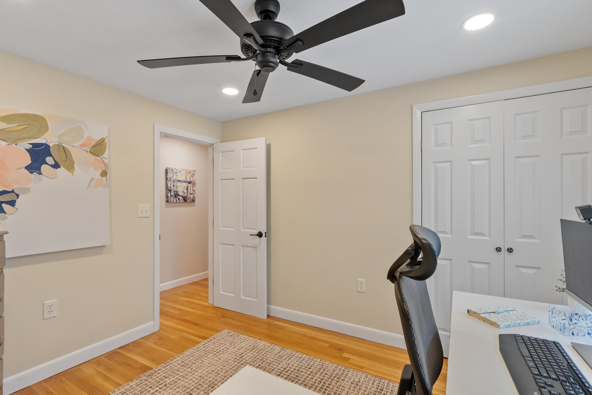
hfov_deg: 96.7
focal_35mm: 16
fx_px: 263
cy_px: 186
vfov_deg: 73.7
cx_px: 303
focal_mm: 10
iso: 320
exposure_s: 1/1.67
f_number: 8
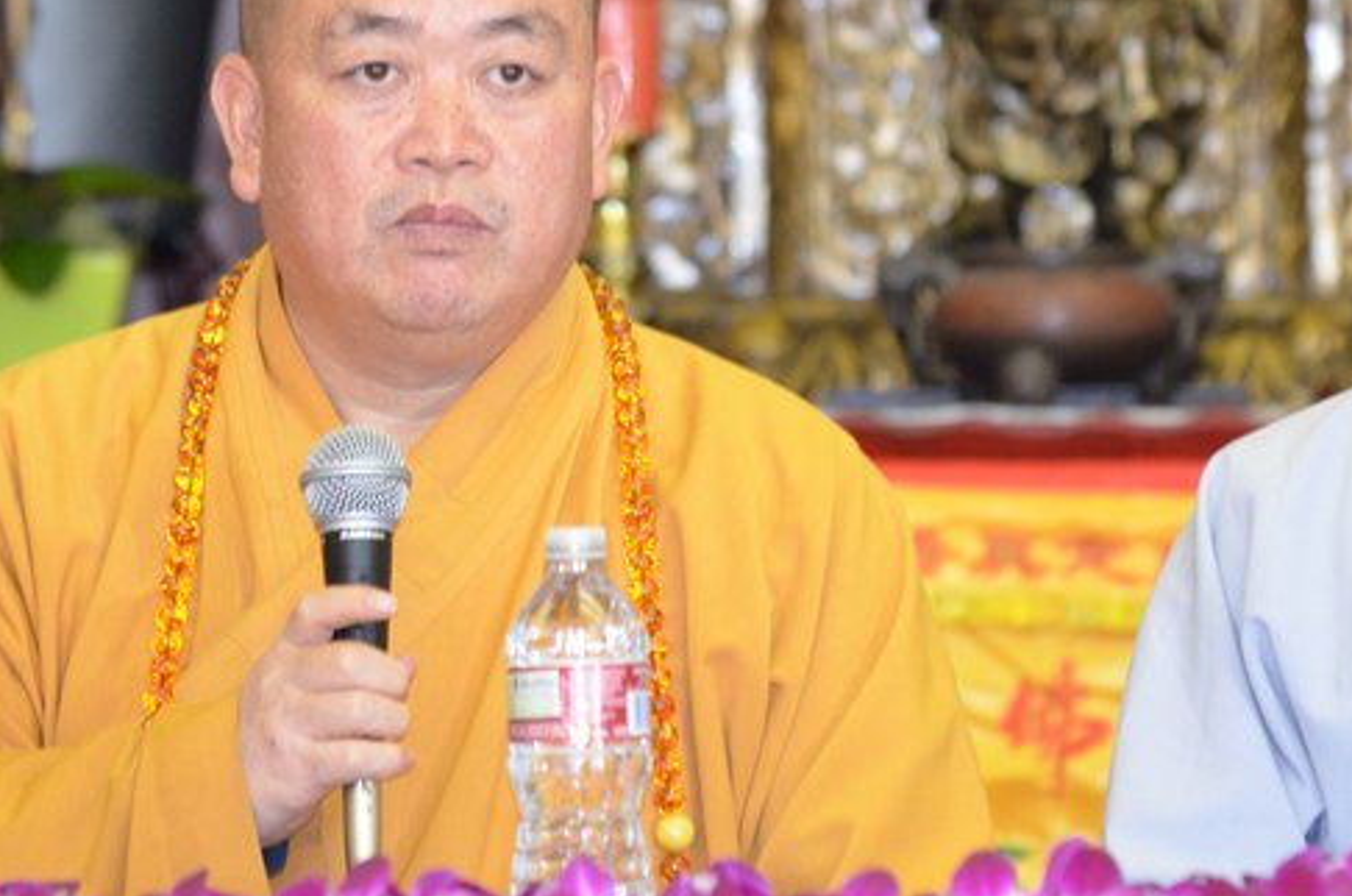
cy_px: 239
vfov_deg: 2.7
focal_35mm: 500
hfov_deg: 4.1
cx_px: 759
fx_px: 18741
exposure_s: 1/60
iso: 2500
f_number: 5
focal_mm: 180
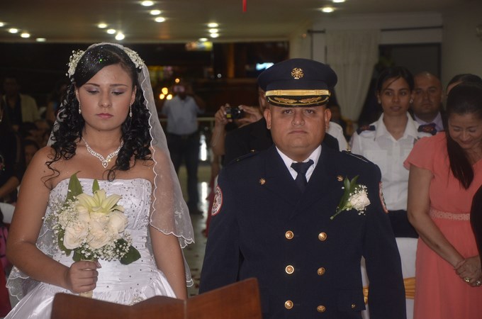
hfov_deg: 19.5
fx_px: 1403
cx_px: 241
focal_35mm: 105
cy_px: 160
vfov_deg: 13.0
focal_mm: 70
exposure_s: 1/60
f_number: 5.3
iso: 800
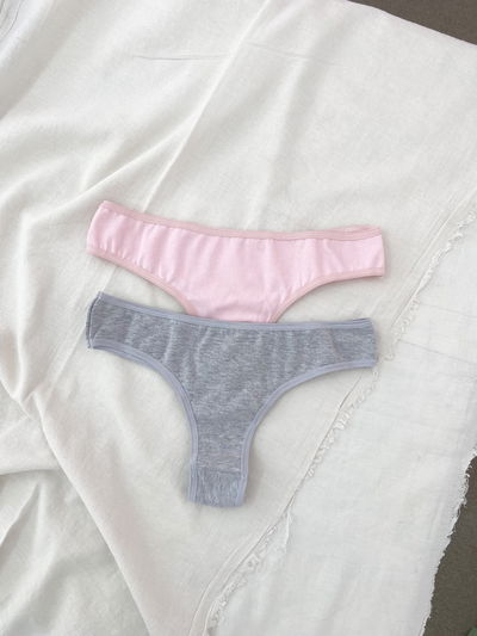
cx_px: 238
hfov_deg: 53.1
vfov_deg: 67.3
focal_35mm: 26
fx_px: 478
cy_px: 318
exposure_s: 1/128
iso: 32
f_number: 1.8
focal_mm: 4.25
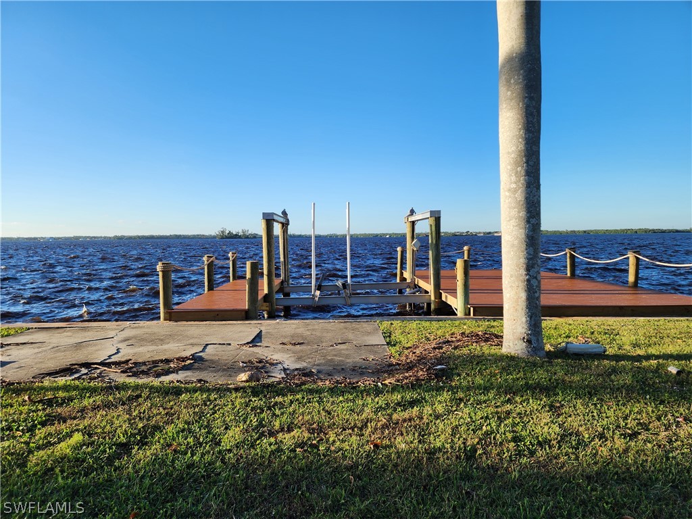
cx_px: 346
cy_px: 260
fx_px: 460
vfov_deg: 58.9
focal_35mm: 23
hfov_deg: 73.9
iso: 12
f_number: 1.8
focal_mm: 6.4
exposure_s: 1/640
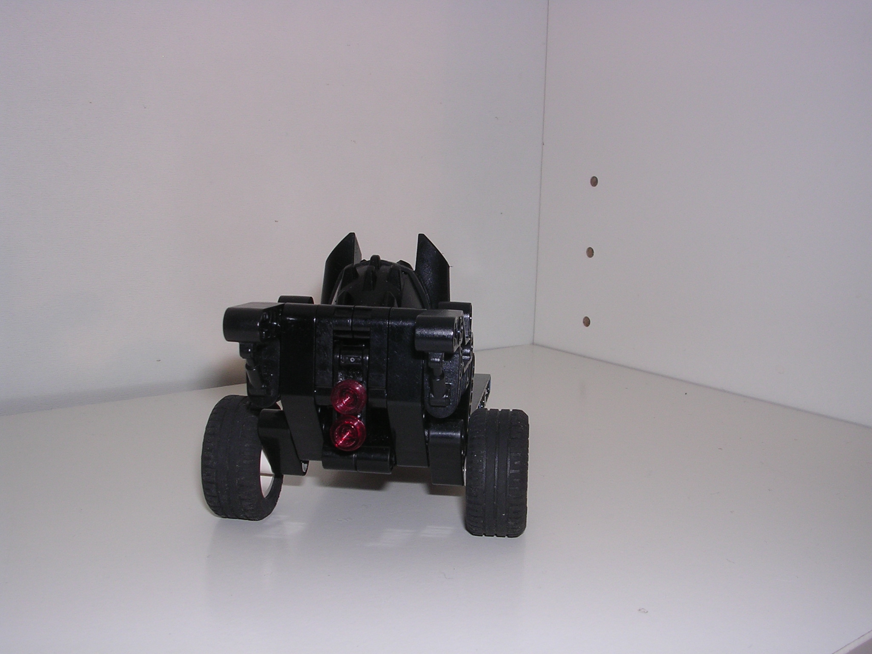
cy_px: 327
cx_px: 436
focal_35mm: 38
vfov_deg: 37.7
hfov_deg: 49.0
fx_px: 957
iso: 100
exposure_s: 1/60.1
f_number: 5.6
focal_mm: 5.8
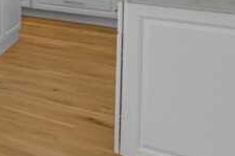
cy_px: -82
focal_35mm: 64
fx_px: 417
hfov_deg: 21.0
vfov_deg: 18.6
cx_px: -190
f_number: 9
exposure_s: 1/8
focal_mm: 14
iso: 250
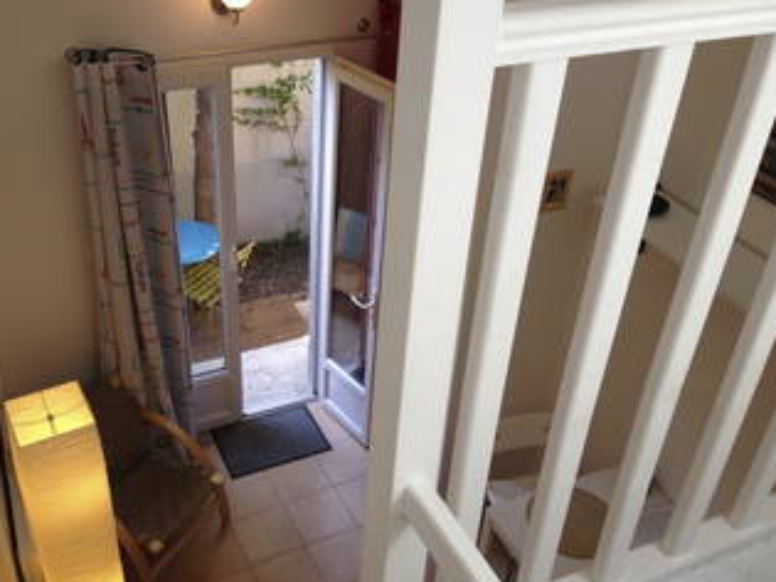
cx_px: 347
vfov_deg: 35.9
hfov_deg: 46.7
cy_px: 289
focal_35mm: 40
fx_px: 896
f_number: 2.4
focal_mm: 4.28
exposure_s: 1/60
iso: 64
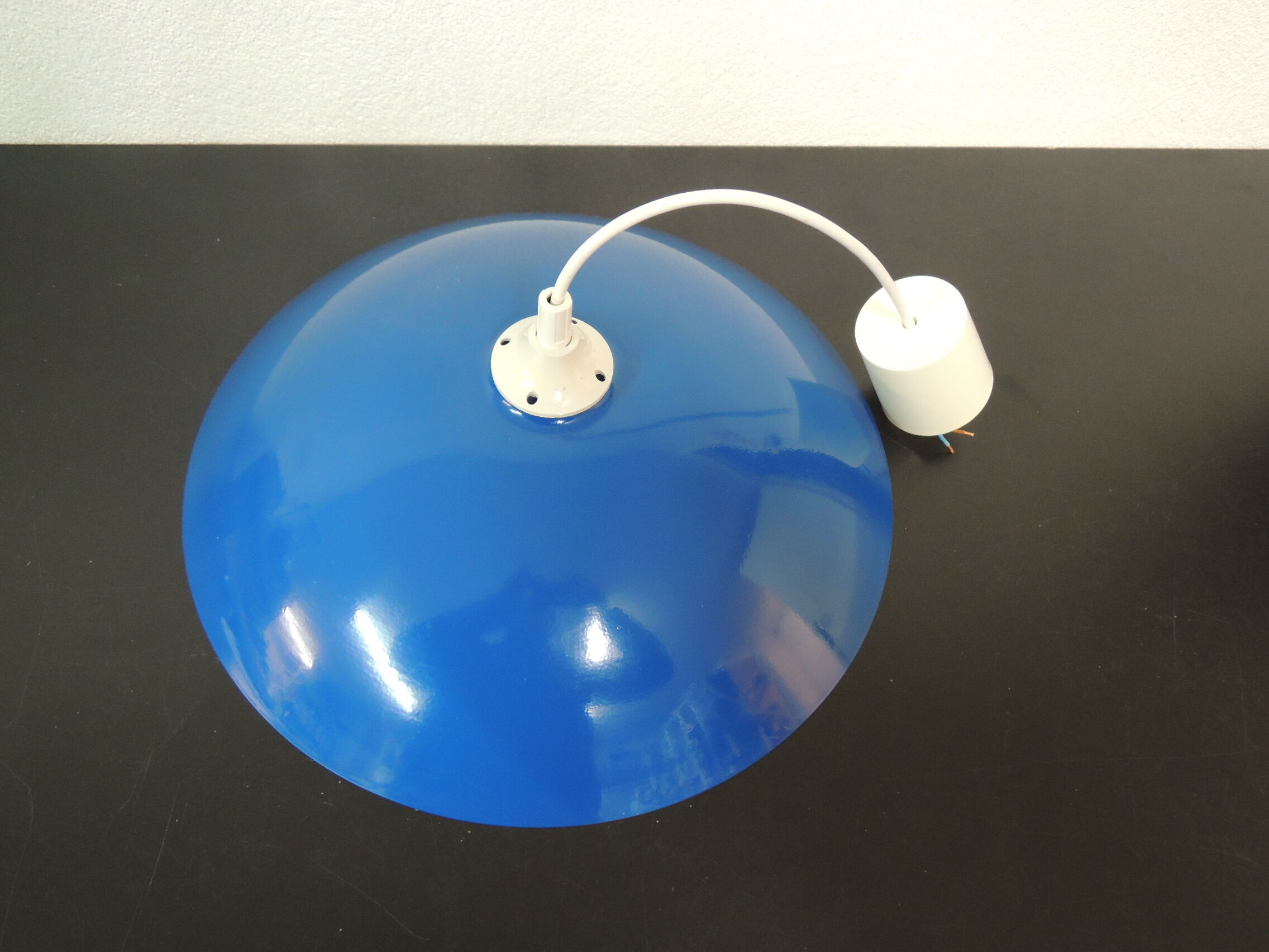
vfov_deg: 56.8
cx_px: 634
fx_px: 880
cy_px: 476
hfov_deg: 71.6
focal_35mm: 24
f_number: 2.8
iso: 400
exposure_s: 1/13
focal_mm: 4.3
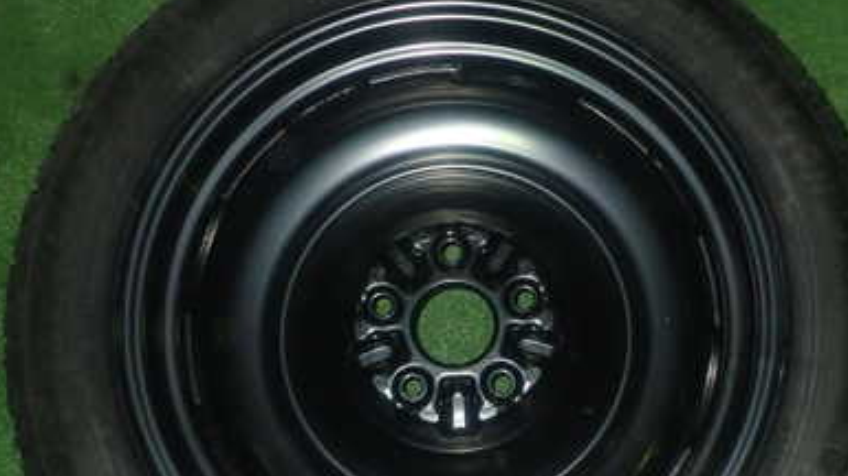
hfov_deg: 40.5
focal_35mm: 51
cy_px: 320
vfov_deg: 23.3
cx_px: 491
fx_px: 1146
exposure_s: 1/30
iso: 800
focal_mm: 5.4
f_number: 6.3
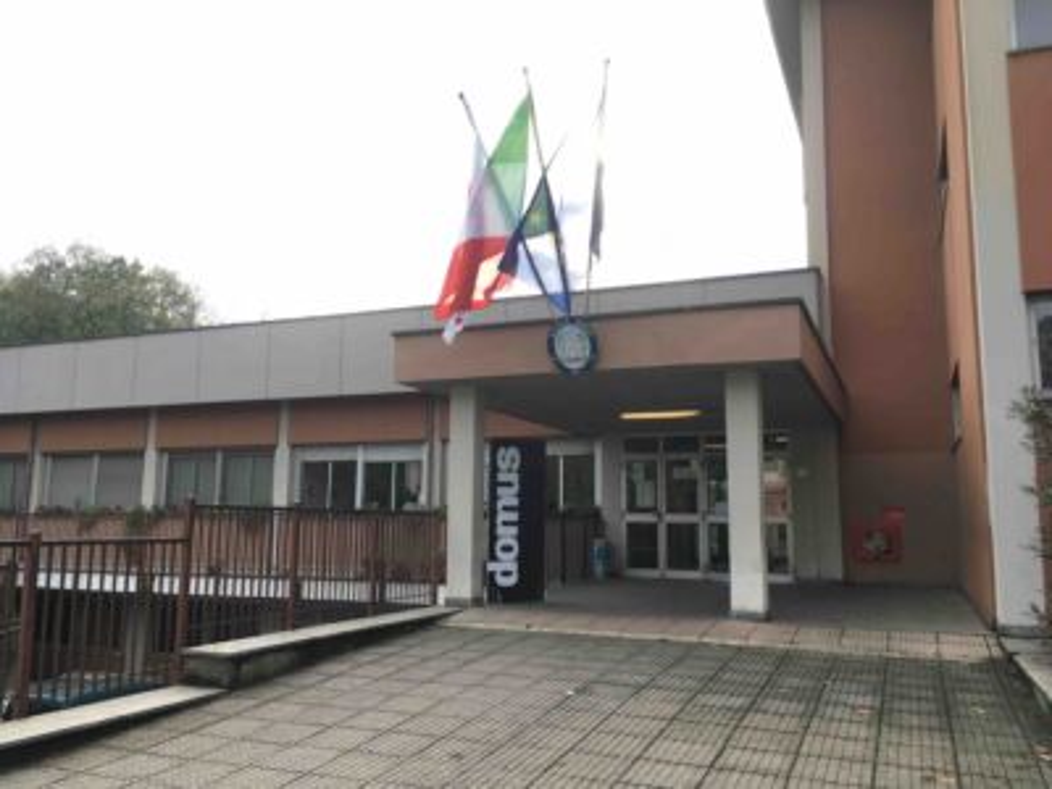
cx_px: 526
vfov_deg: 48.2
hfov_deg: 61.7
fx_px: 881
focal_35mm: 29
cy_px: 394
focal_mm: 4.15
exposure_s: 1/388
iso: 25
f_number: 2.2
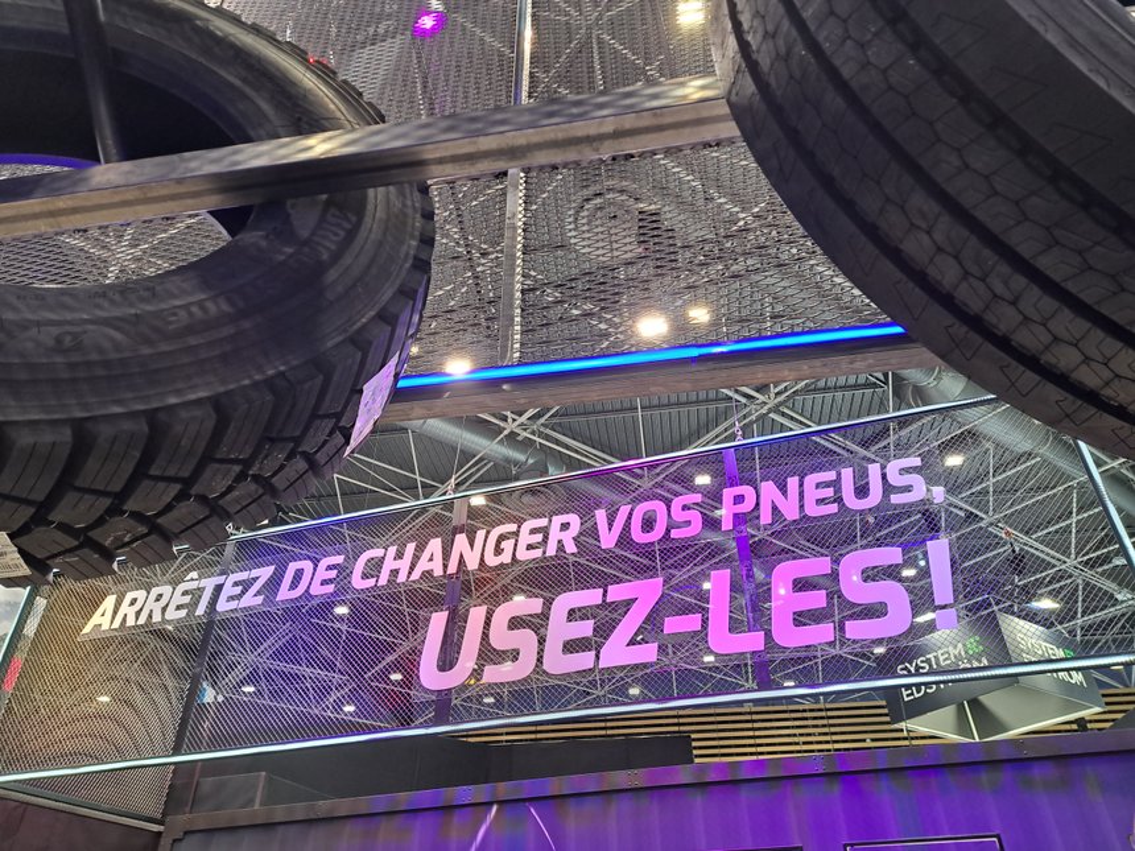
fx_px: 787
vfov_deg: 56.8
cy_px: 426
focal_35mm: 24
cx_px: 568
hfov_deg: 71.6
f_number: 1.8
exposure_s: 1/50
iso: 80
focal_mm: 5.23
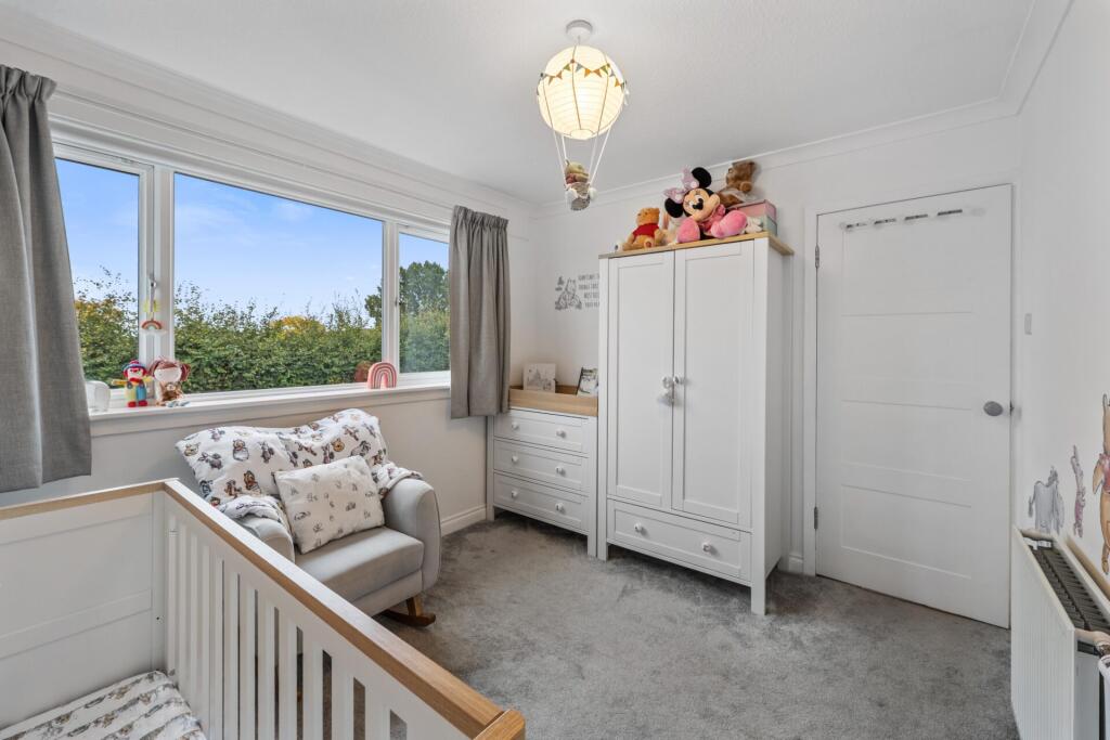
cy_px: 370
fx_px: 432
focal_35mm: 14
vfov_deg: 81.2
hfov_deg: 104.2
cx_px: 555
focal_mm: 14
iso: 640
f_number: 8
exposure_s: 1/6
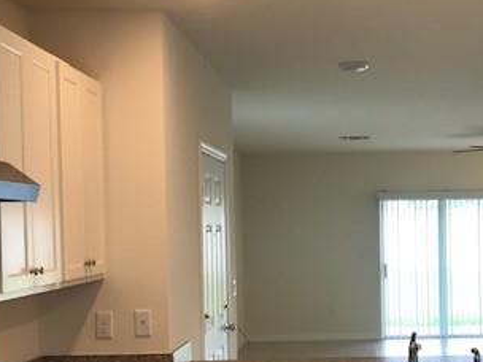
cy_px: 259
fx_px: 823
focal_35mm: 59
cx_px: 364
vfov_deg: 24.6
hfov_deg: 32.1
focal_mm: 3.99
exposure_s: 1/60
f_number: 1.8
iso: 32
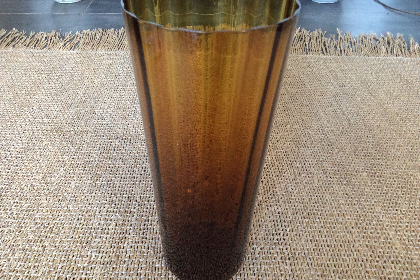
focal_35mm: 34
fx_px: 397
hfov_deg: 55.8
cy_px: 130
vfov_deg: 38.9
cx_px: 206
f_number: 2.4
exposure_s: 1/25
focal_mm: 3.3
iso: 200
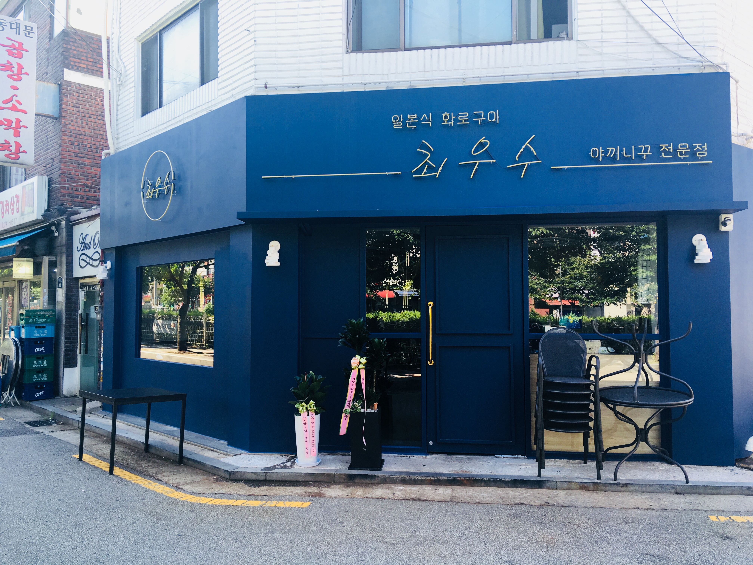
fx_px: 631
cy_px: 282
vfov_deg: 48.2
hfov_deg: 61.7
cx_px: 376
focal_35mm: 29
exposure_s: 1/120
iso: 25
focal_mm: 4.15
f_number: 2.2
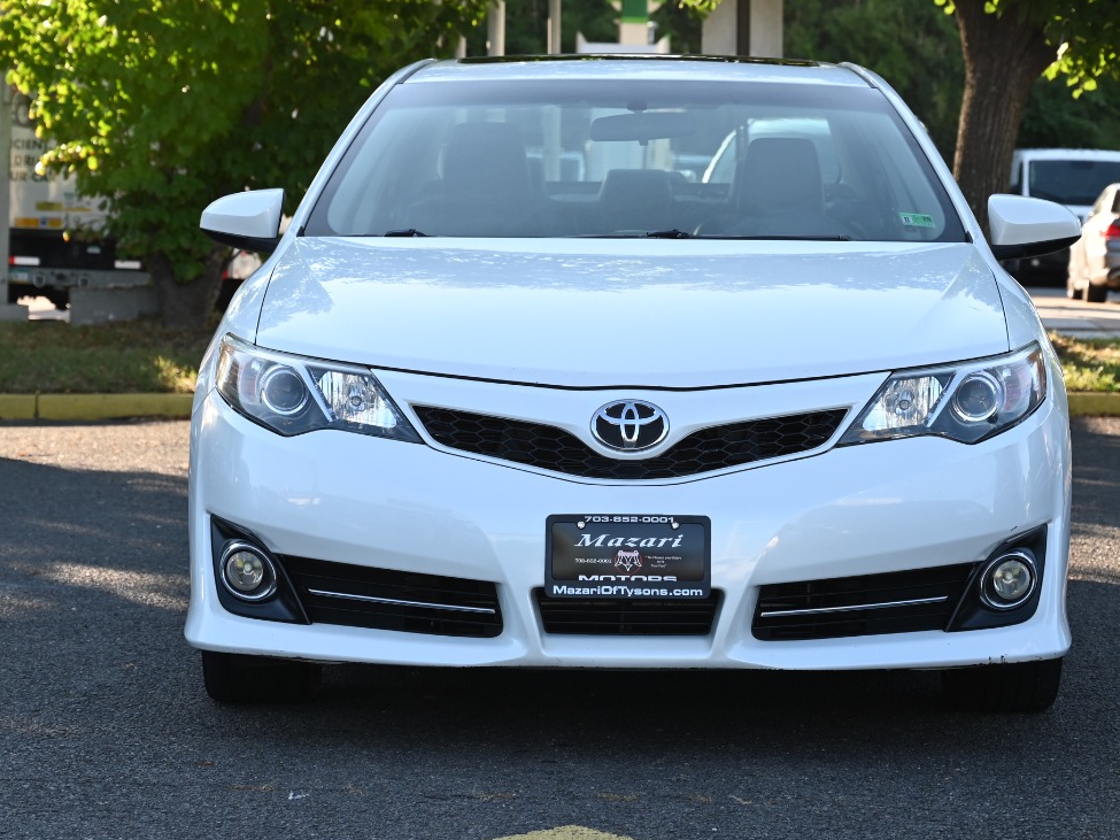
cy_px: 406
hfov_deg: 17.6
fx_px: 3623
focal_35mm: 112
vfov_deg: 13.2
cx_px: 634
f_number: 5.6
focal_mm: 70
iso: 200
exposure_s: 1/250
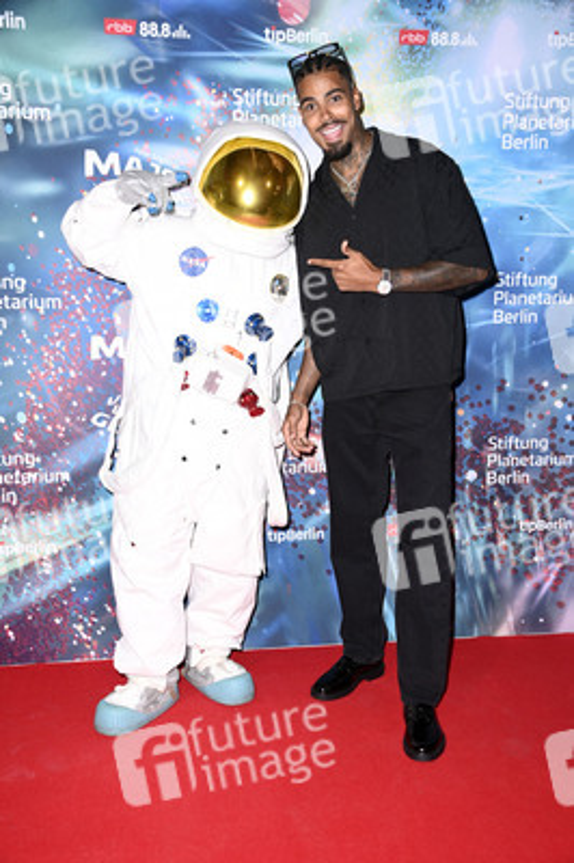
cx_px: 287
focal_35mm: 42
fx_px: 1006
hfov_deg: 31.8
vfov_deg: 46.4
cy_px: 432
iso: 500
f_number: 5.6
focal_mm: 42
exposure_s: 1/160
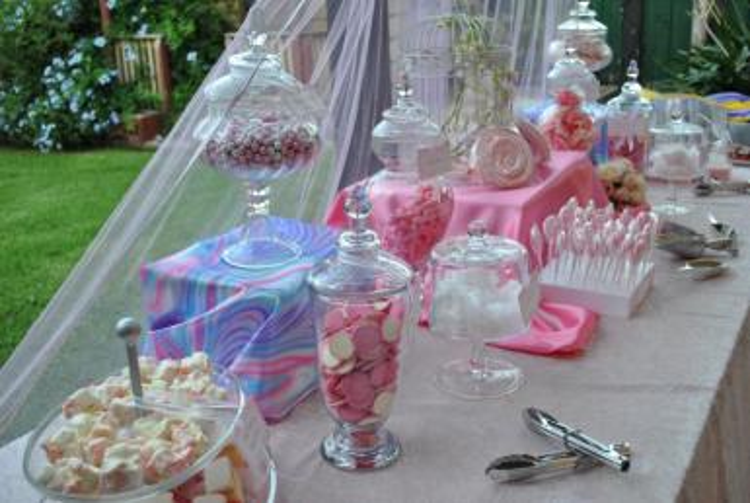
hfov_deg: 49.5
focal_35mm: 39
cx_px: 375
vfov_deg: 34.3
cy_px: 252
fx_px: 814
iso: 220
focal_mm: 26
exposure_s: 1/30
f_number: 4.2
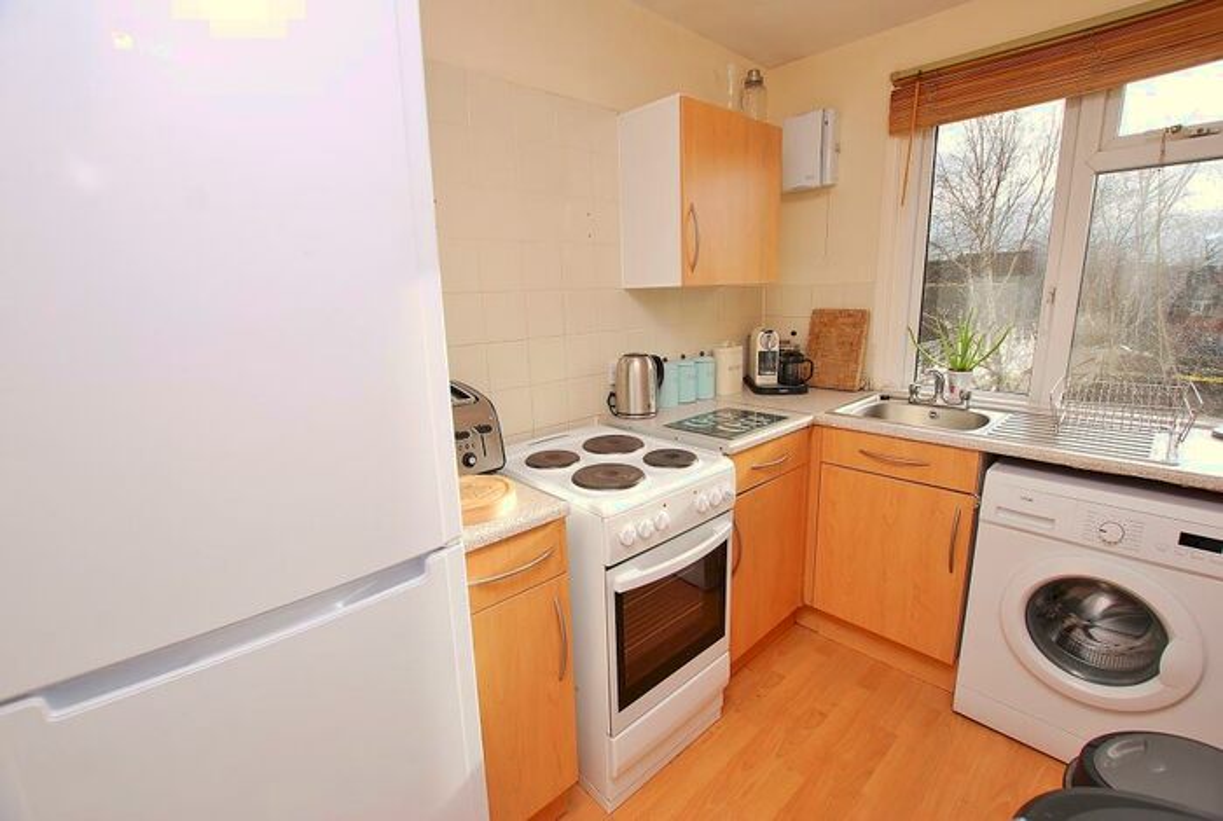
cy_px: 410
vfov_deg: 77.6
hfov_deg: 100.3
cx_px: 612
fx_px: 511
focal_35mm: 15
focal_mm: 10
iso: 100
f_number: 5
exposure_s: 1/100
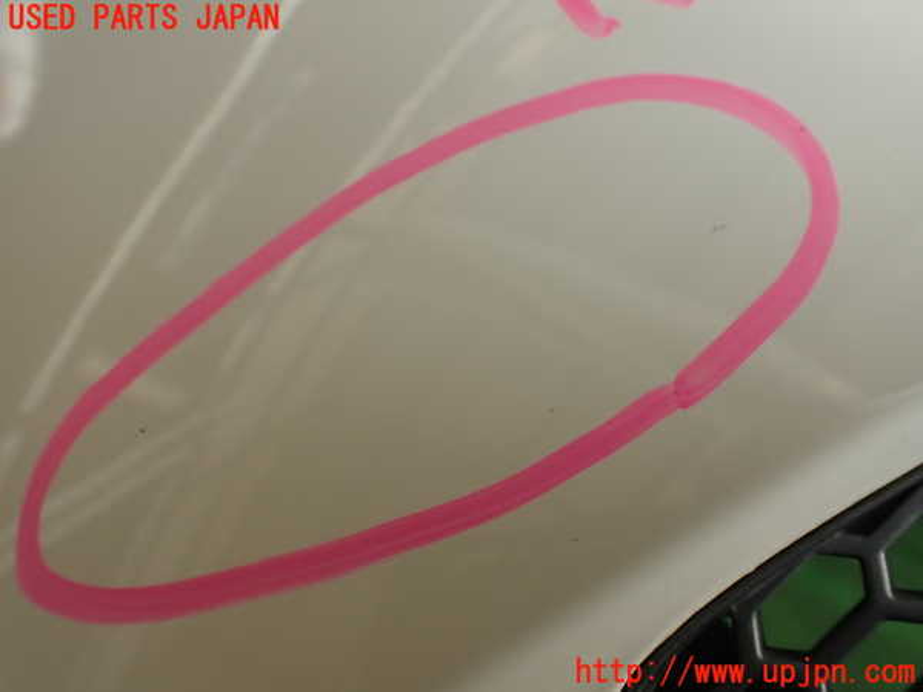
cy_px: 346
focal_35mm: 32
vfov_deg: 44.2
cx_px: 462
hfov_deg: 56.8
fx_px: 853
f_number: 2.4
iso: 100
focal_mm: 5.79
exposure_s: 1/60
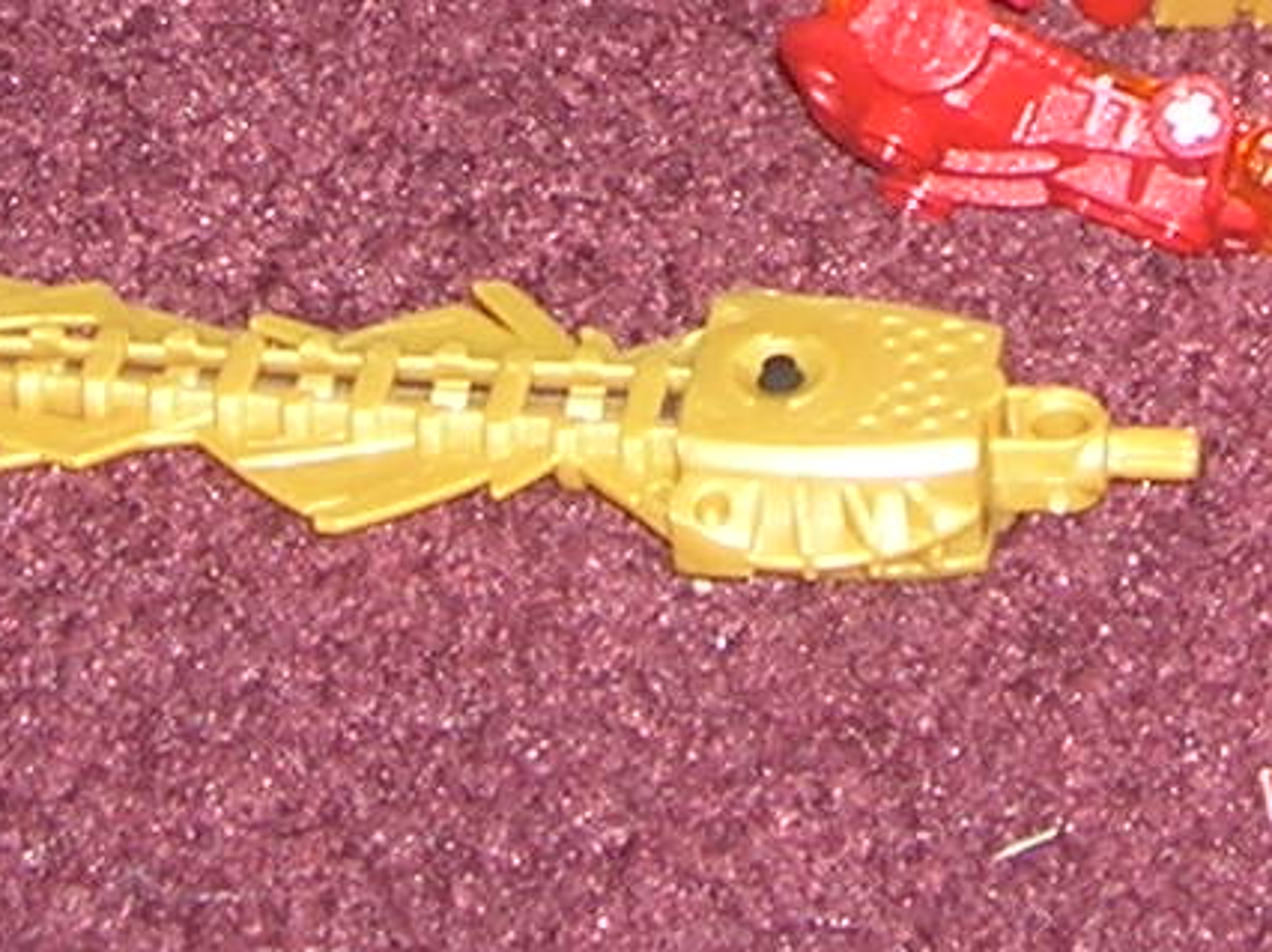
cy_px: -979
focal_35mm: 188
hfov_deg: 10.5
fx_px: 6904
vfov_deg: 7.6
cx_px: 1060
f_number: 2.9
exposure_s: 1/60.1
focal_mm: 5.8
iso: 50
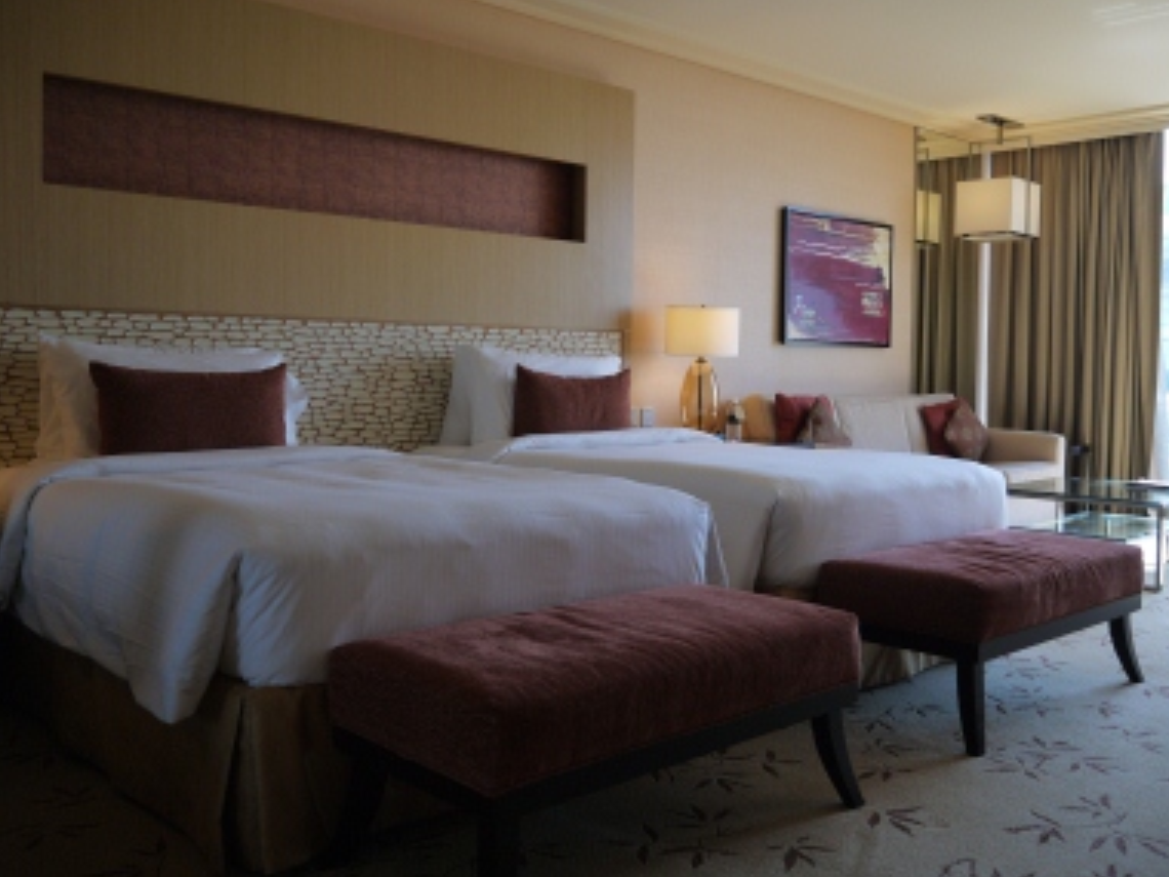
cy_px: 422
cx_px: 637
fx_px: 1114
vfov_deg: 42.9
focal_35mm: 33
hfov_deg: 55.3
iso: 160
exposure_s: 1/125
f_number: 3.5
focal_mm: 14
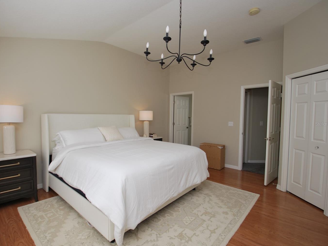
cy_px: 124
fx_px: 161
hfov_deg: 90.6
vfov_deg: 74.7
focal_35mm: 17
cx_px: 144
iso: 100
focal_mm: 10
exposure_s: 1/160
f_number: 3.5
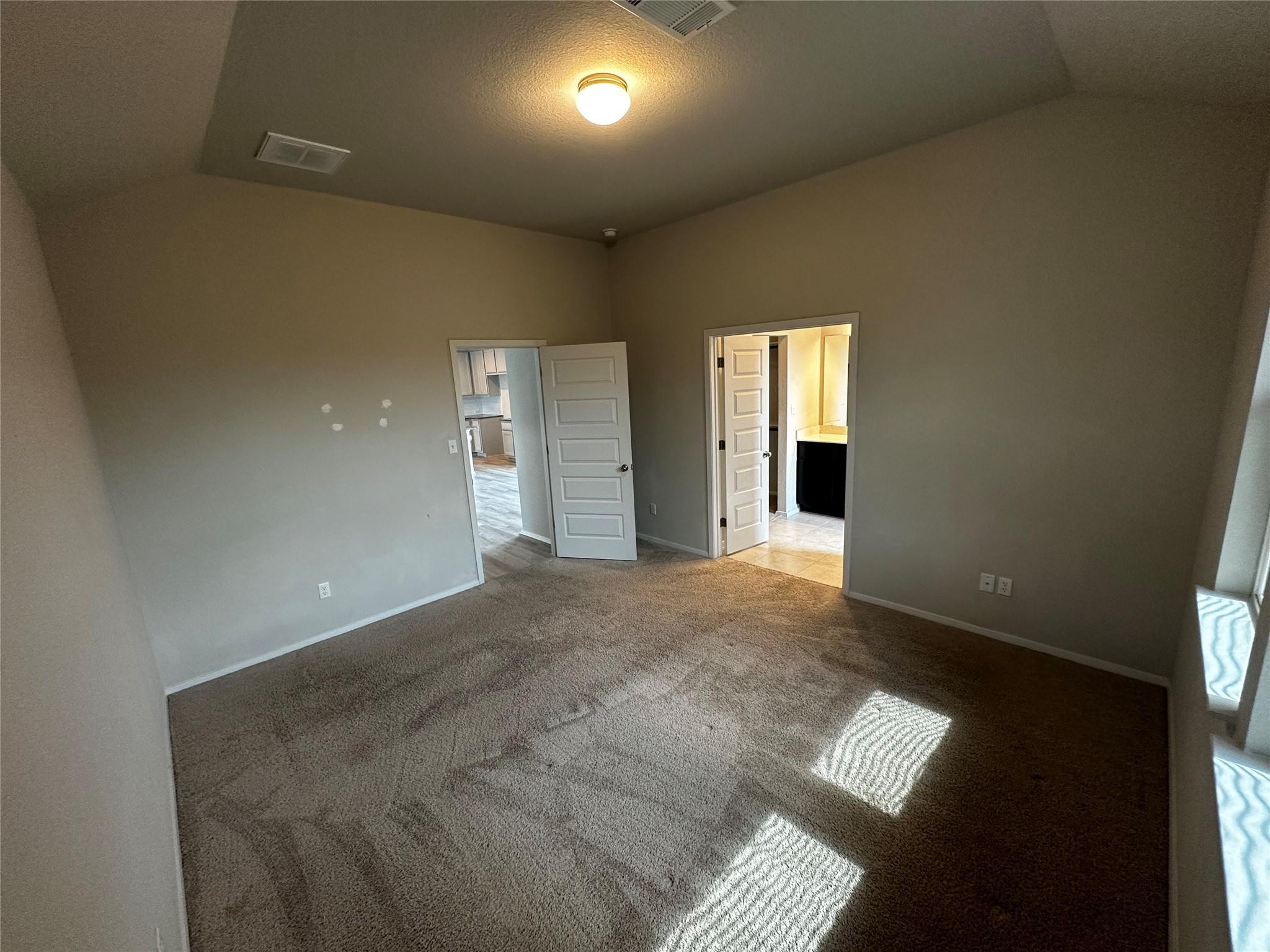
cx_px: 635
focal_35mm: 14
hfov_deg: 102.1
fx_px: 514
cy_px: 476
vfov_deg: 85.7
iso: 200
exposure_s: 1/60
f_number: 2.2
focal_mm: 2.22
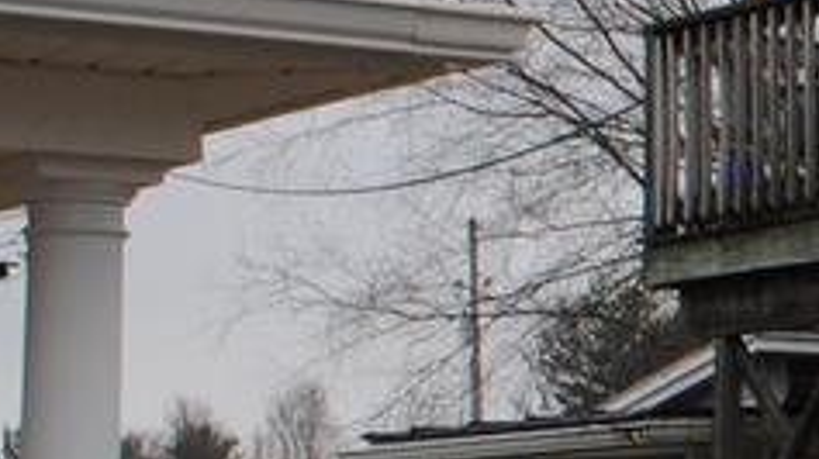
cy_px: 340
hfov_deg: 9.4
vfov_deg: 5.8
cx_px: 1845
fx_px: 4558
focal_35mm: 210
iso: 100
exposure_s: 1/200
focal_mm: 22
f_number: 7.1
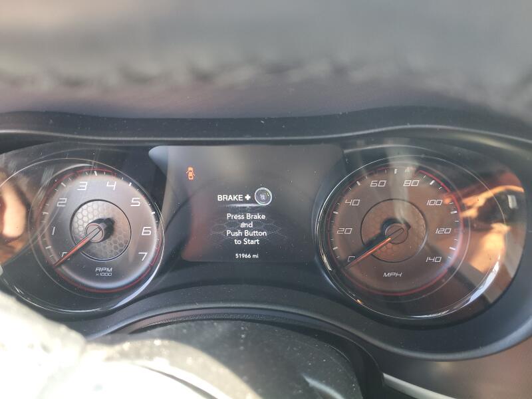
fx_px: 400
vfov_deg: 53.1
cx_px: 266
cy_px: 200
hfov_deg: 67.3
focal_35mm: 26
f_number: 1.5
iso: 61
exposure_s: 1/60.2
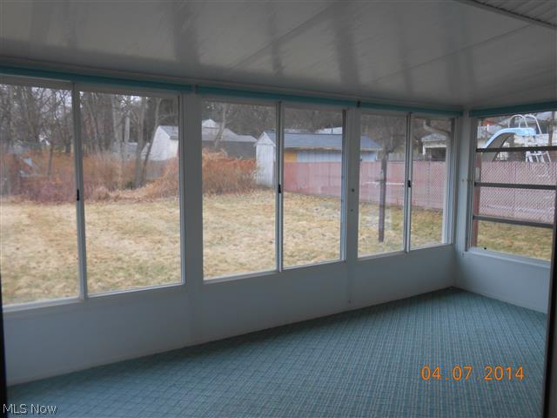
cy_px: 209
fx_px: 418
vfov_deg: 53.1
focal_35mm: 26
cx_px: 278
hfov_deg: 67.3
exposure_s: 1/30
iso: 100
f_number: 3.5
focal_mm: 4.6
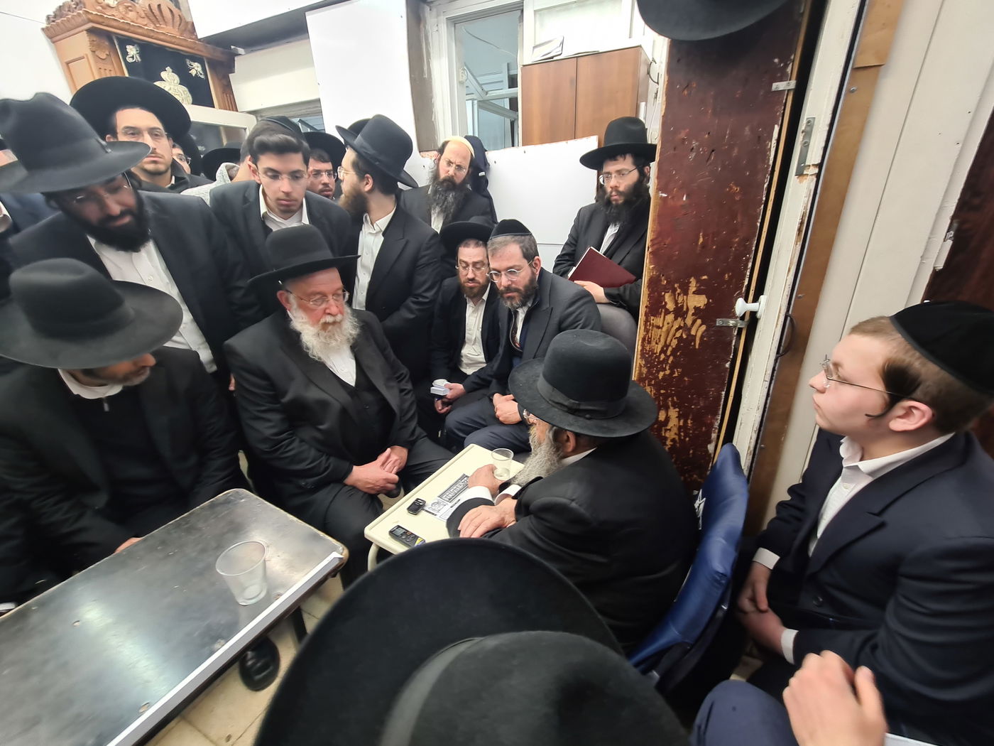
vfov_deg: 89.9
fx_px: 373
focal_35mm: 13
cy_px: 373
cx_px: 497
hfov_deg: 106.2
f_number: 2.2
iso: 80
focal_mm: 2.22
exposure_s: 1/50
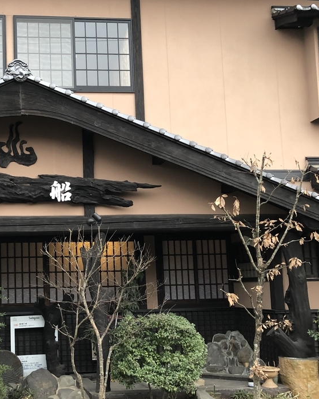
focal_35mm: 47
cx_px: 38
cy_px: 229
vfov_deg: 39.5
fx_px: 555
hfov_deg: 30.8
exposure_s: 1/17
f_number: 1.8
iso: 40
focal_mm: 3.99
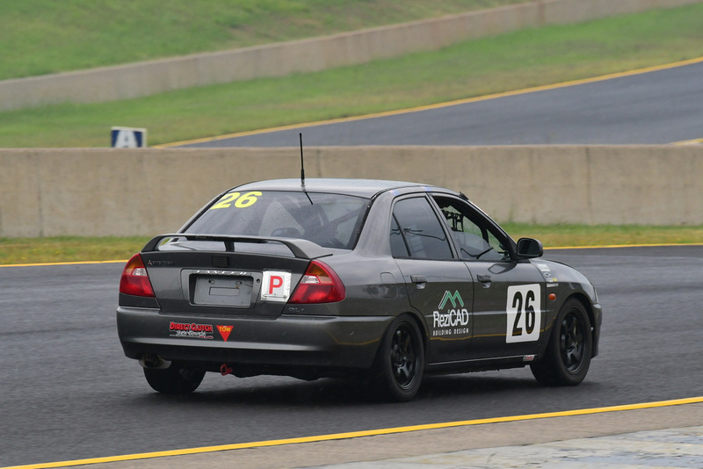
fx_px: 11720
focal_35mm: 600
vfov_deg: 2.3
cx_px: 352
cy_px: 234
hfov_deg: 3.4
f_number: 11
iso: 1000
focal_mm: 400
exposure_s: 1/640
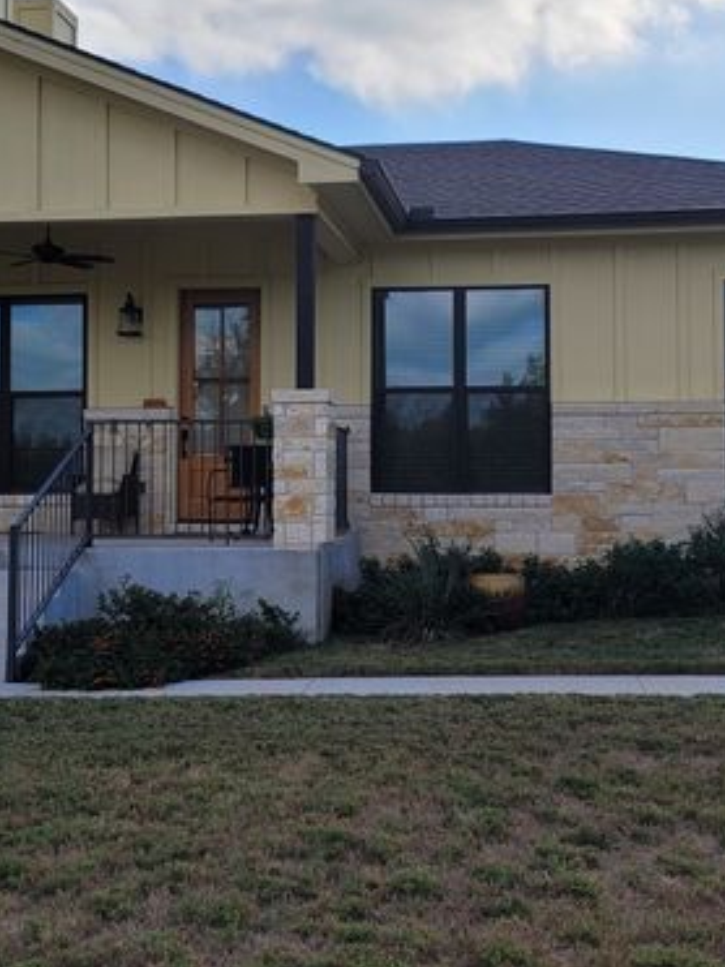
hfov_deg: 32.1
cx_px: 412
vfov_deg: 42.0
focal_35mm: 45
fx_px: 1257
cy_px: 424
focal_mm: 7
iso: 20
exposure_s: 1/1321
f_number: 1.8
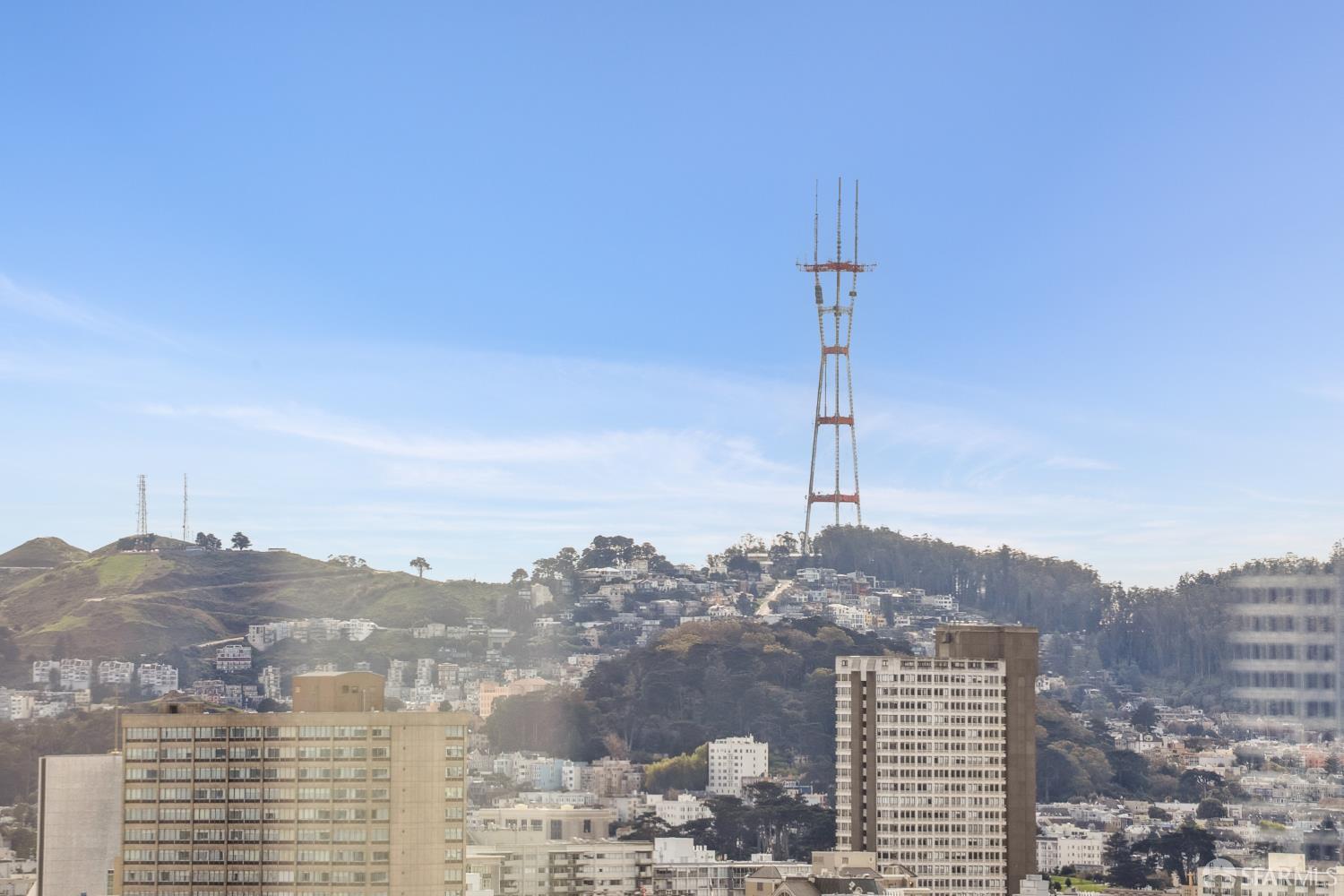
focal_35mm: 200
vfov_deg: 6.9
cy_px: 448
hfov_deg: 10.3
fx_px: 7466
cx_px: 672
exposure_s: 1/1250
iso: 640
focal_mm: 200
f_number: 8
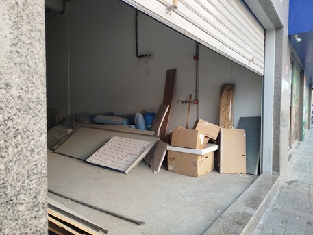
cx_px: 156
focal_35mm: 24
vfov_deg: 56.8
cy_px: 118
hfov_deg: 71.6
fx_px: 217
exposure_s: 1/50
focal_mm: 5.31
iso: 100
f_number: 1.7
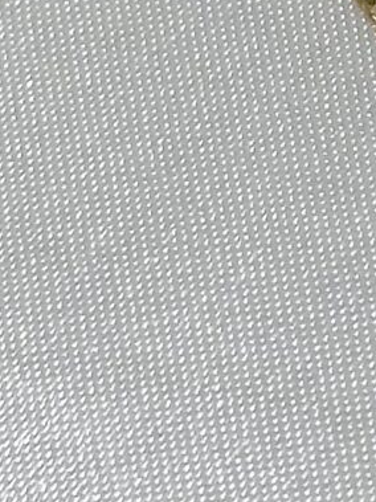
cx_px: 592
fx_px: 4695
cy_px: -290
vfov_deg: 6.0
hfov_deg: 4.6
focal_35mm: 324
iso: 64
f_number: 1.78
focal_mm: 6.86
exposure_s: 1/791
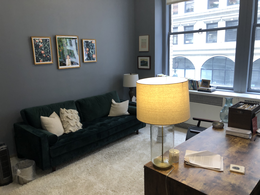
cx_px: 130
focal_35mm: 28
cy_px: 98
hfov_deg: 63.4
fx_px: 210
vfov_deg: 49.7
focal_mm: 3.99
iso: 40
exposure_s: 1/20
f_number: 1.8
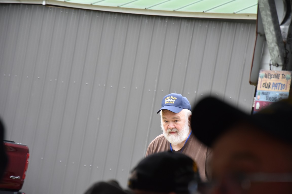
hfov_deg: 13.0
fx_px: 1277
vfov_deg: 8.7
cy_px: 97
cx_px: 146
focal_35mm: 158
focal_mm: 105
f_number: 5.6
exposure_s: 1/160
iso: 800
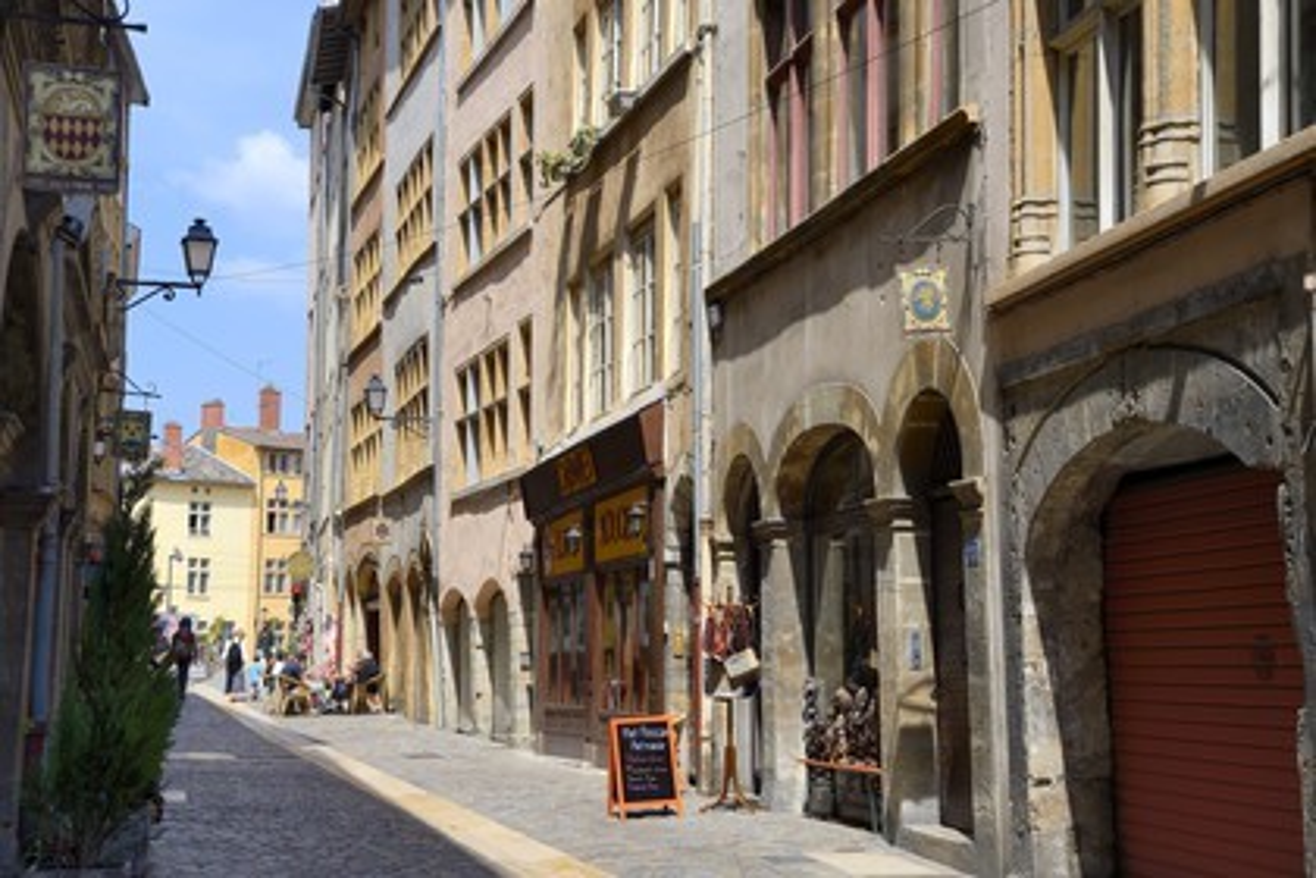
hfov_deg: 34.5
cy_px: 439
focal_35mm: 58
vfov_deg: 23.4
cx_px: 658
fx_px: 2120
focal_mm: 58
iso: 200
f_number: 10
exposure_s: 1/250
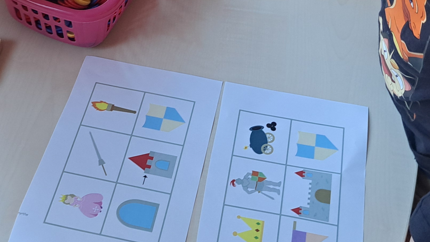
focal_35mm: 75
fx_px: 855
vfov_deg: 15.3
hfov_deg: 28.2
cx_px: 173
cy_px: -82
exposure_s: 1/50
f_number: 1.8
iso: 80
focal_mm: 5.23
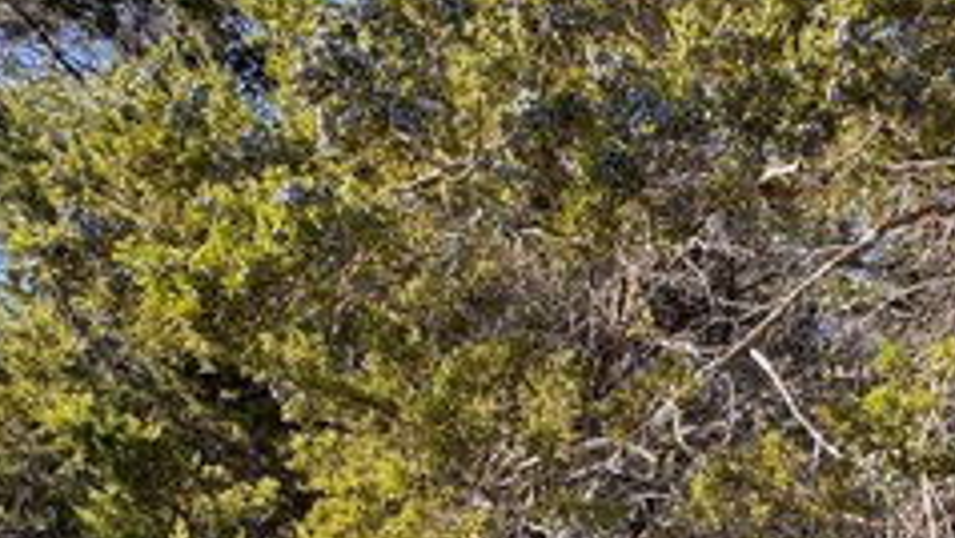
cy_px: 582
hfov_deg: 45.7
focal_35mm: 41
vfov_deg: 26.8
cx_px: 819
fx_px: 1038
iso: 40
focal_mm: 2.22
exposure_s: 1/296
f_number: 2.2
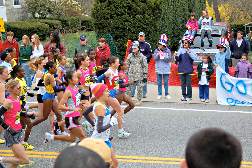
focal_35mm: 66
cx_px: 126
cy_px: 84
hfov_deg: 30.5
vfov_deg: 20.6
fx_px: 462
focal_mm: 44
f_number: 4
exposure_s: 1/800
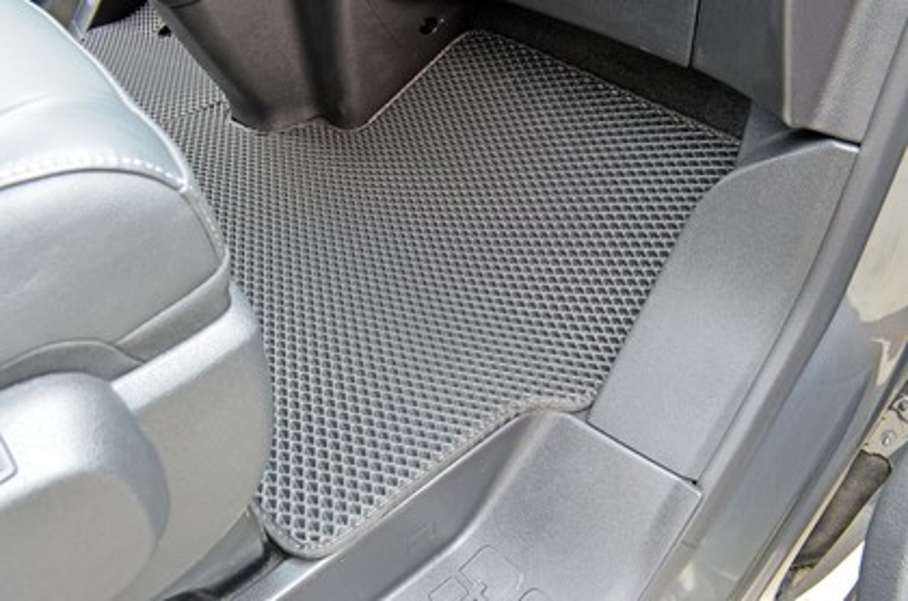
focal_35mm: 27
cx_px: 454
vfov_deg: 47.7
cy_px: 300
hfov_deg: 67.5
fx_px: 679
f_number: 8
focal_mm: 18
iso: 560
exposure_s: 1/15
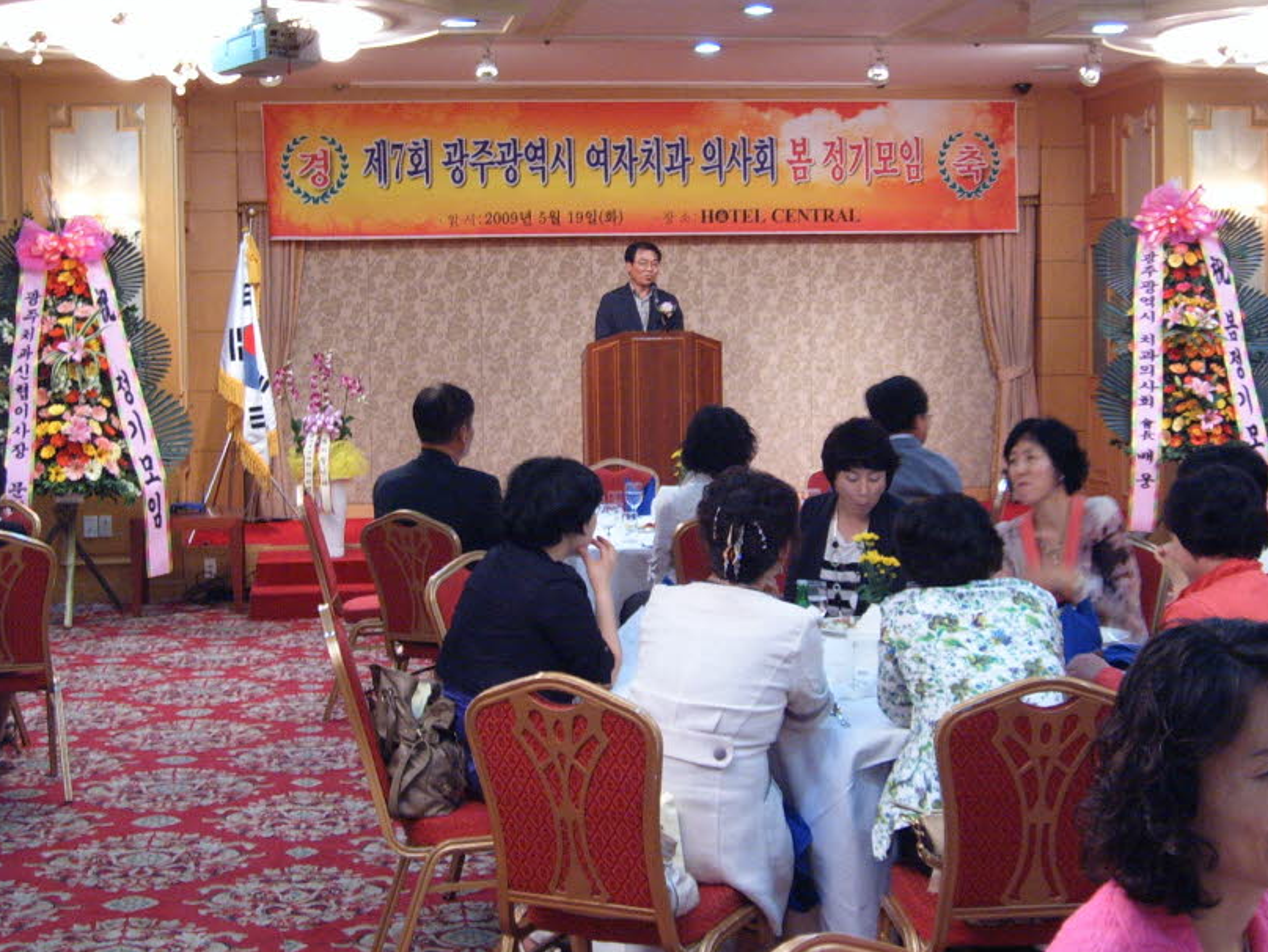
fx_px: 2162
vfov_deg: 24.8
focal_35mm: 59
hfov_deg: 32.7
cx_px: 639
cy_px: 476
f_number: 3.4
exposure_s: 1/10
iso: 141
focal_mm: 9.4
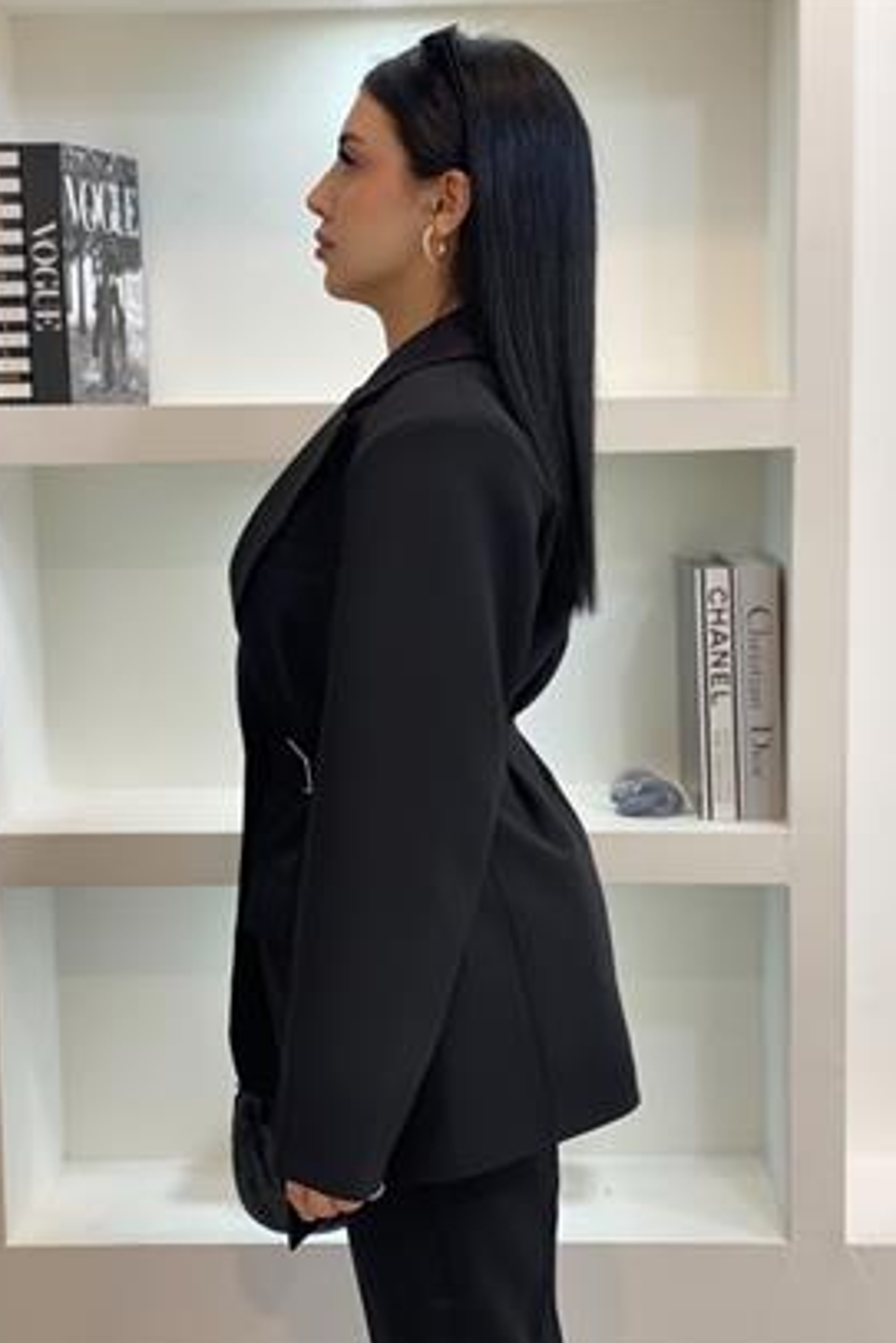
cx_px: 466
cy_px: 670
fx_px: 2051
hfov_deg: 24.6
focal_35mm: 55
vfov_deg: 36.2
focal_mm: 6
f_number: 2
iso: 125
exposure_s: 1/120
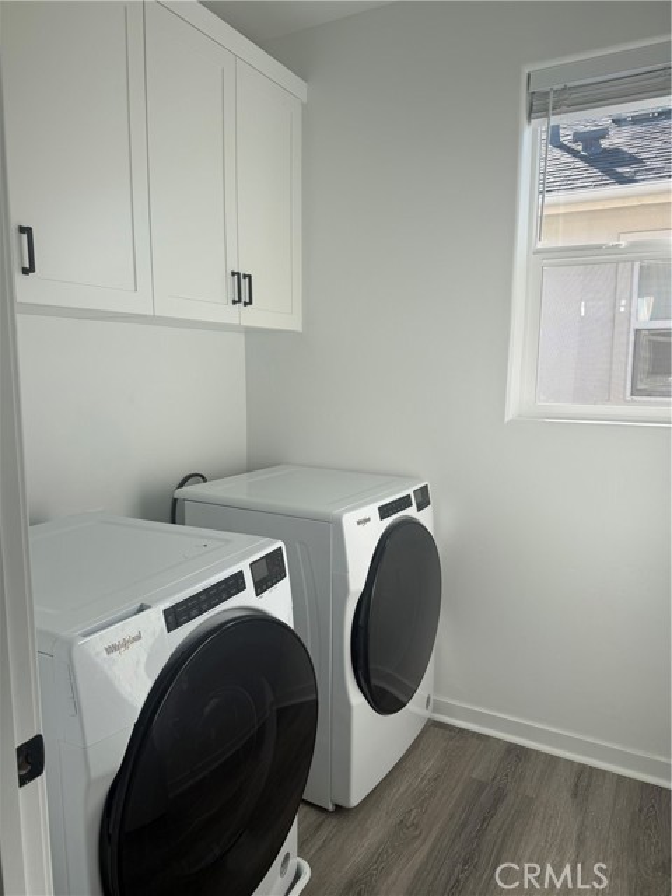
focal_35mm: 24
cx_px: 336
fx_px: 621
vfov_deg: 71.6
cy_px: 448
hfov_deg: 56.8
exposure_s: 1/822
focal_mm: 6.76
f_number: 1.78
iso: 80
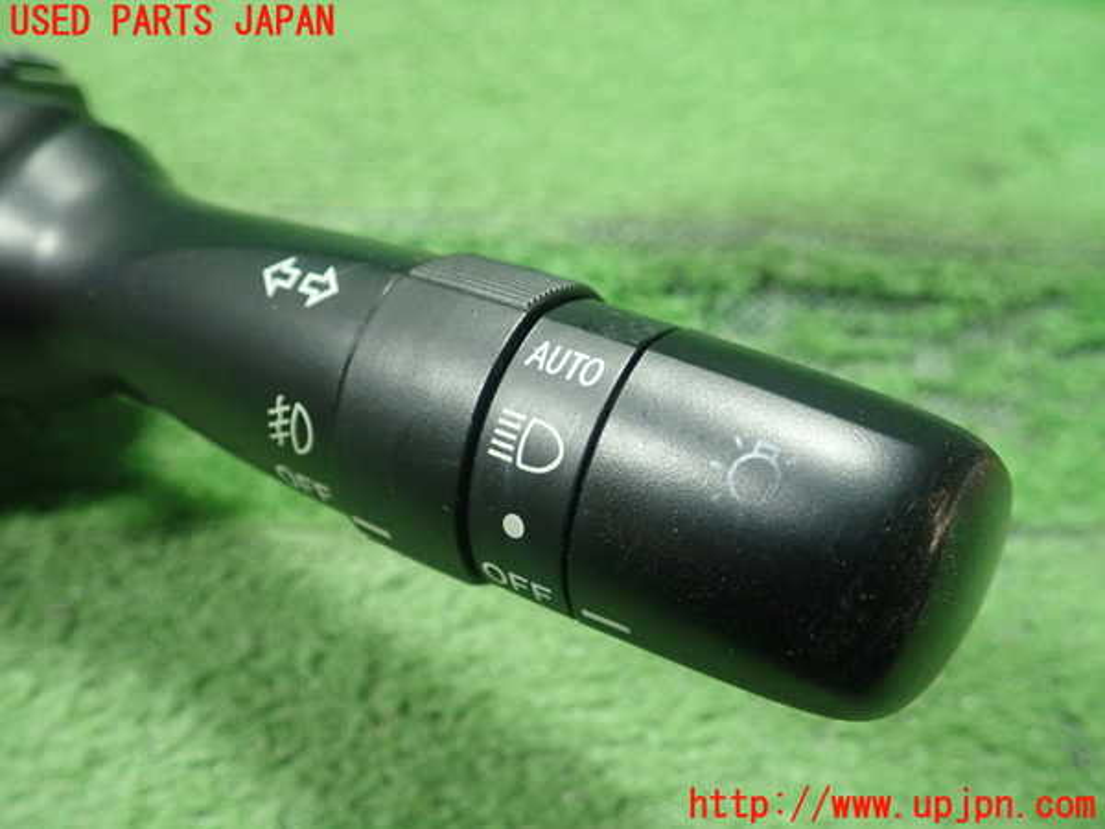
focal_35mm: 30
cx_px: 552
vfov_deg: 46.8
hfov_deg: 60.0
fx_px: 958
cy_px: 414
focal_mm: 5.5
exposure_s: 1/125
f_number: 2.3
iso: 640
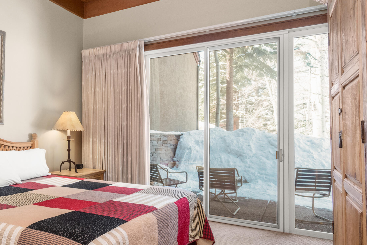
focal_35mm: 31
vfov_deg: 42.3
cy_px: 137
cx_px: 71
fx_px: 316
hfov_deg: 55.8
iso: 640
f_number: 7.1
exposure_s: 1/40
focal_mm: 19
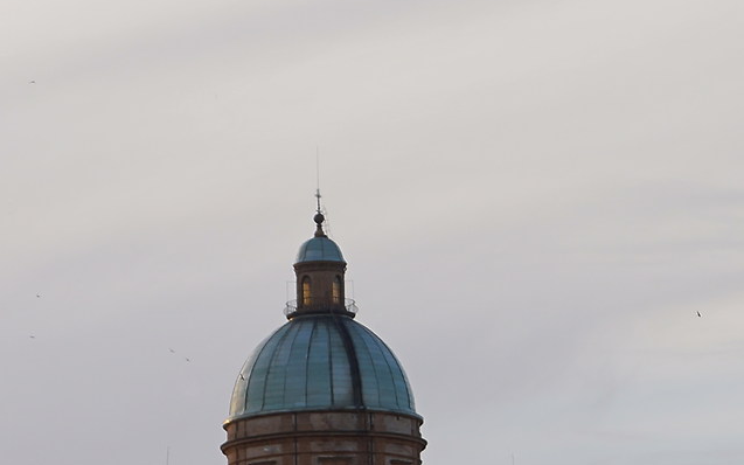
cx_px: 55
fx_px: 5249
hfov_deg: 8.1
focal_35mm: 259
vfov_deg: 5.0
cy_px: 635
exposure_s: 1/100
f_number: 5.6
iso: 100
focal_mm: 45
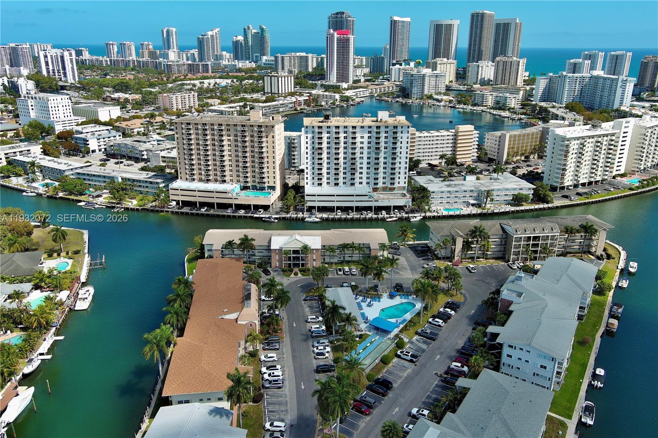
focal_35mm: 29
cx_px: 329
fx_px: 530
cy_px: 219
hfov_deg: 63.7
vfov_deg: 44.9
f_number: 2.8
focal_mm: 10.57
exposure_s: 1/1613
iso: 100
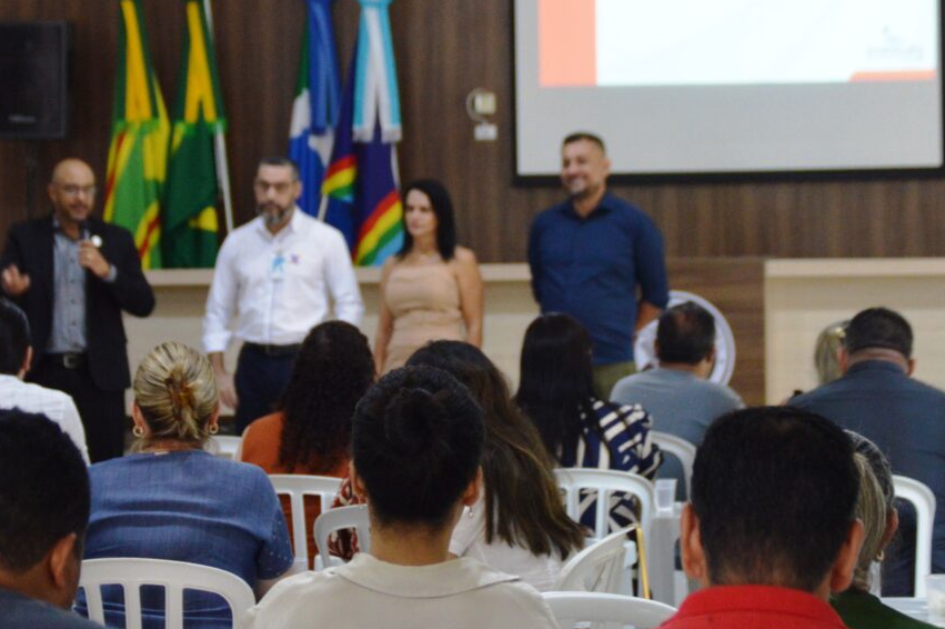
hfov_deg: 13.8
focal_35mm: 149
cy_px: 298
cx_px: 385
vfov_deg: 9.2
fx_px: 3906
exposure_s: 1/60
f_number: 4
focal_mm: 55
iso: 1100
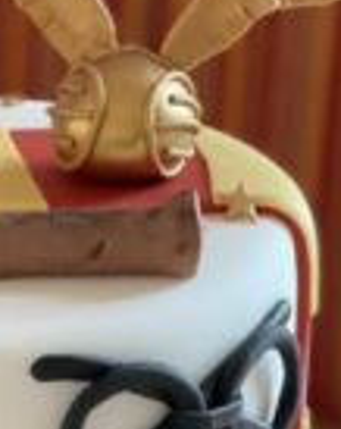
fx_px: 2405
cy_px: 479
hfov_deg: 8.0
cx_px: -53
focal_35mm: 190
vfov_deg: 10.1
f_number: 2
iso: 500
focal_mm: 6
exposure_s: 1/26
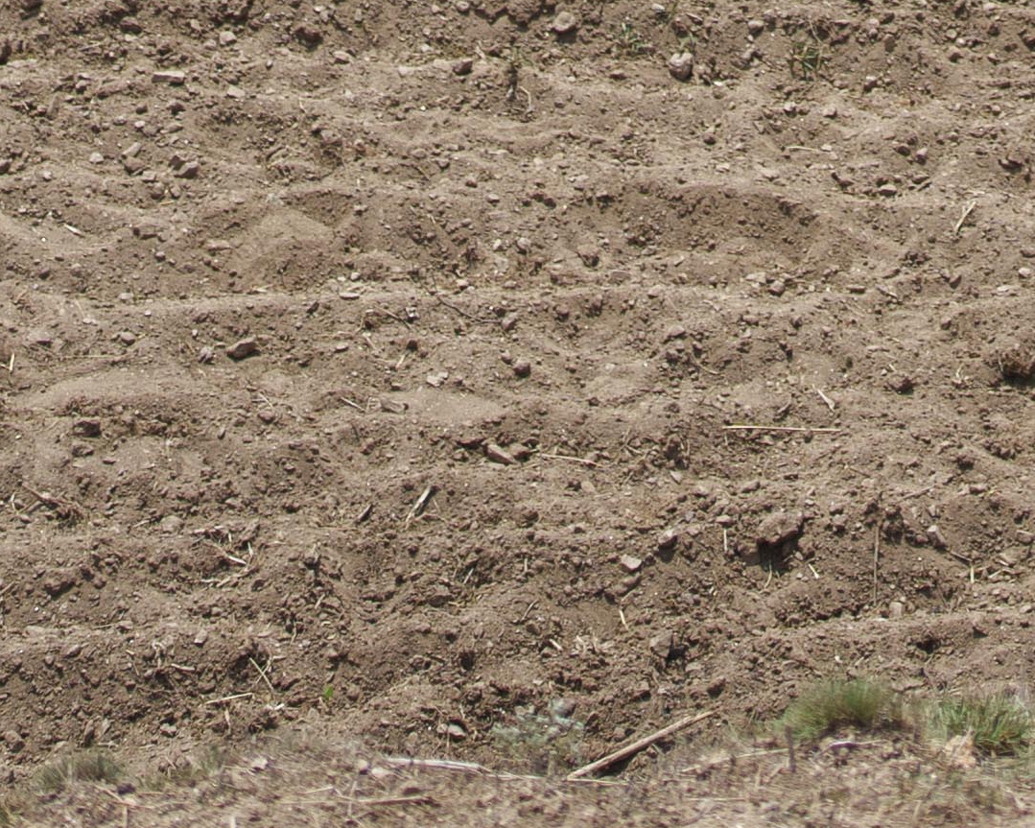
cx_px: 1680
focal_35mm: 263
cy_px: -1695
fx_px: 8055
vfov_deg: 5.5
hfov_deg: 7.2
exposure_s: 1/8000
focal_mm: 35
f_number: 1.6
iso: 100
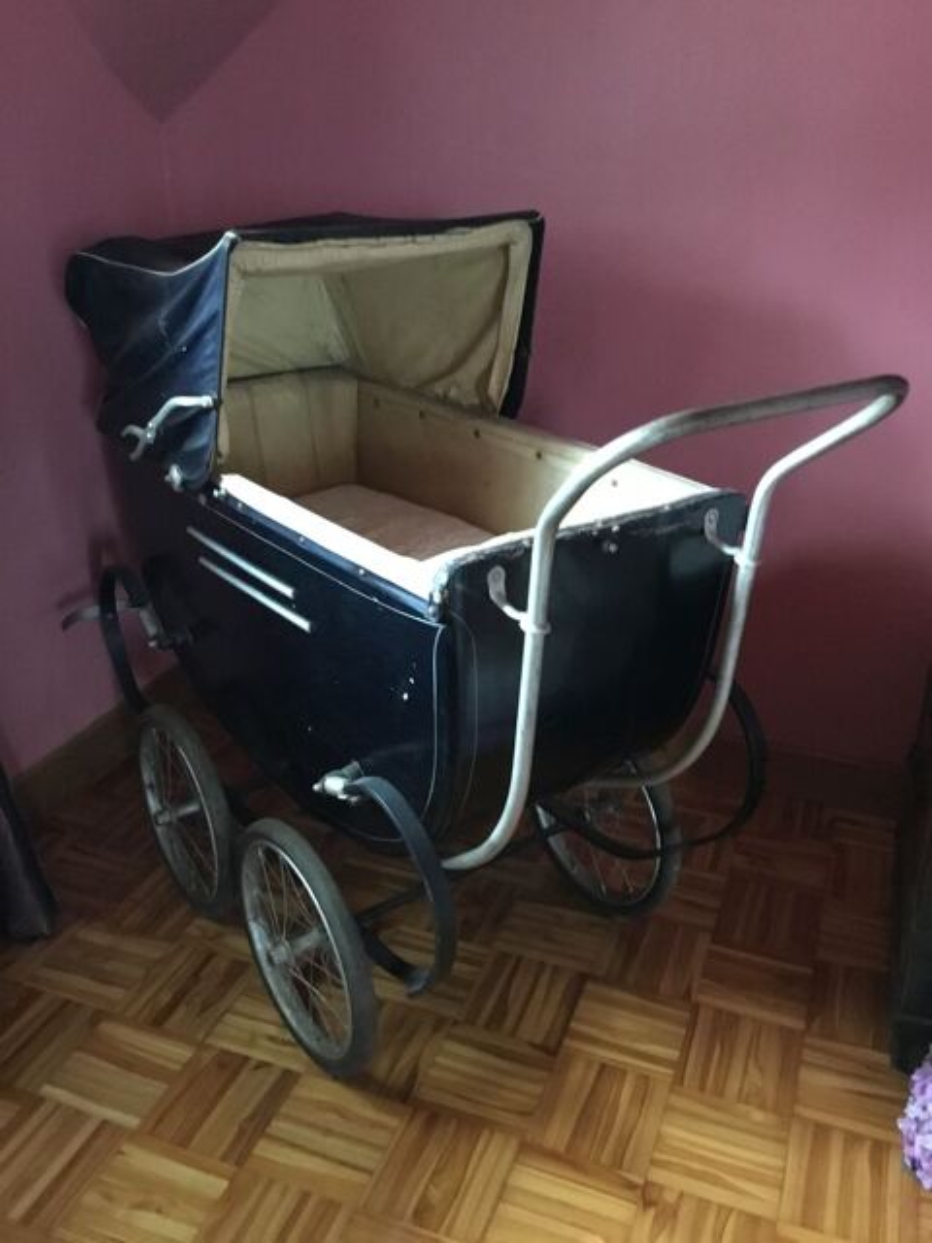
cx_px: 466
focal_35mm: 31
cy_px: 622
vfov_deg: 58.4
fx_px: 1113
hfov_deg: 45.4
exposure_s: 1/17
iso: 800
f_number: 2.4
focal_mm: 3.3
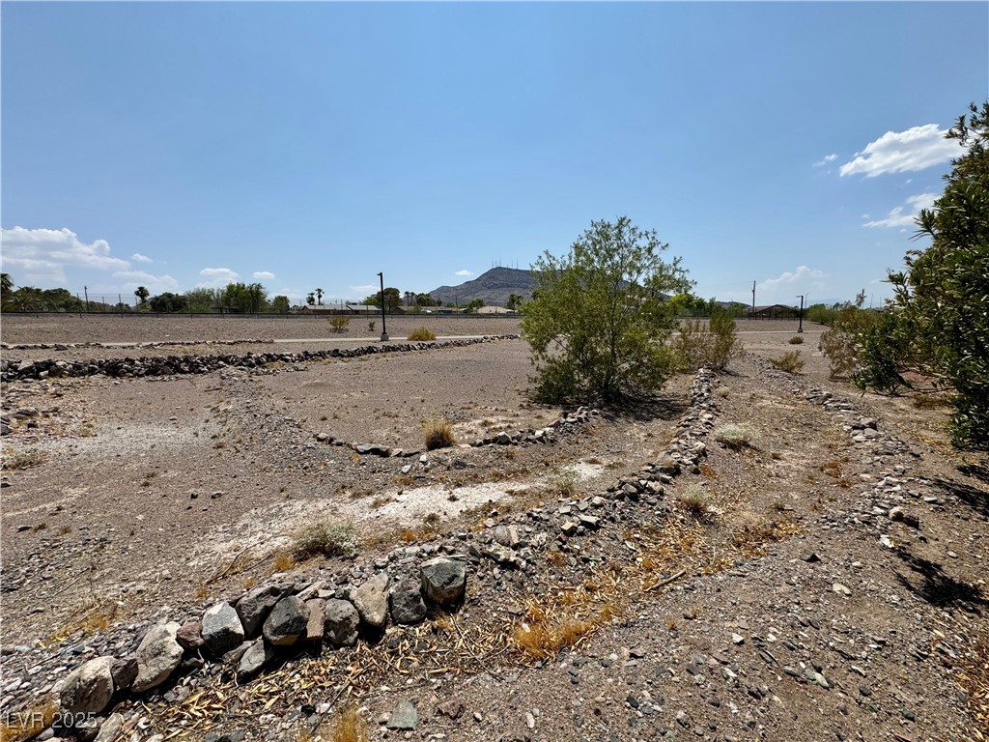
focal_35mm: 14
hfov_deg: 102.1
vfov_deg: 85.7
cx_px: 494
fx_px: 400
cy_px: 371
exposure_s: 1/2770
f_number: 2.2
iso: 50
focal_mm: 2.22
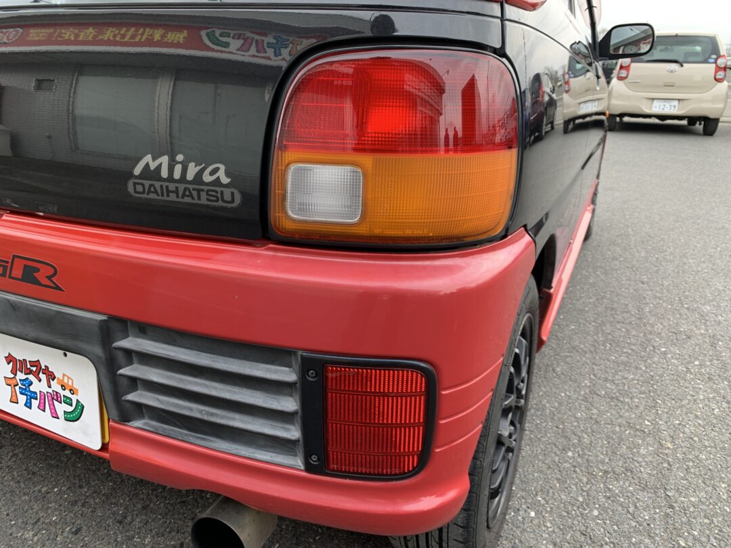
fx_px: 549
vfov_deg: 53.1
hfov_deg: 67.3
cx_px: 366
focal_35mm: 26
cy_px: 274
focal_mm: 4.25
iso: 25
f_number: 1.8
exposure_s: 1/122
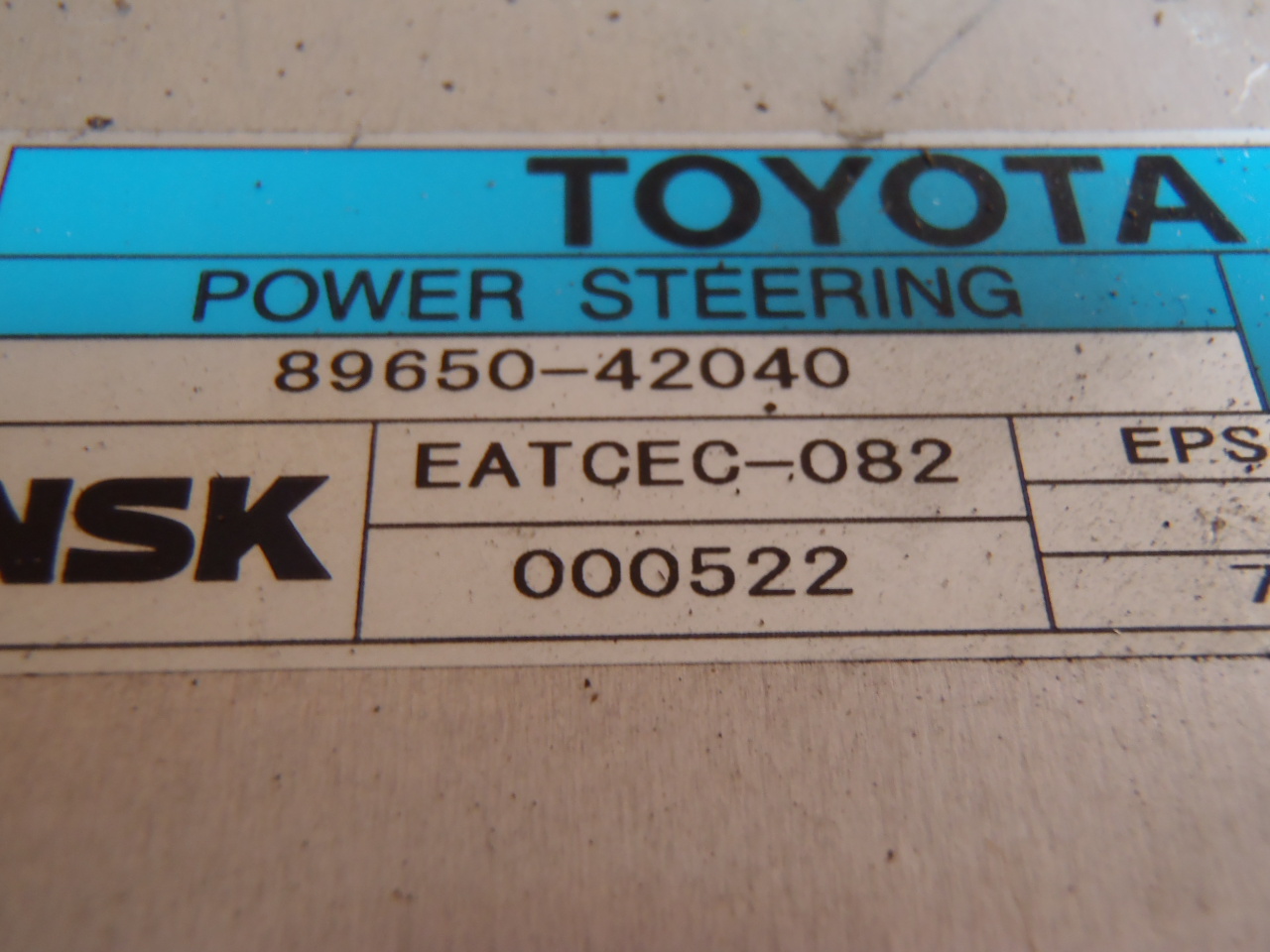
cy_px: 476
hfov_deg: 50.1
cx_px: 635
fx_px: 1357
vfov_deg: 38.7
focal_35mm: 37
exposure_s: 1/5
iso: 200
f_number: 4.7
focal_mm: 6.64
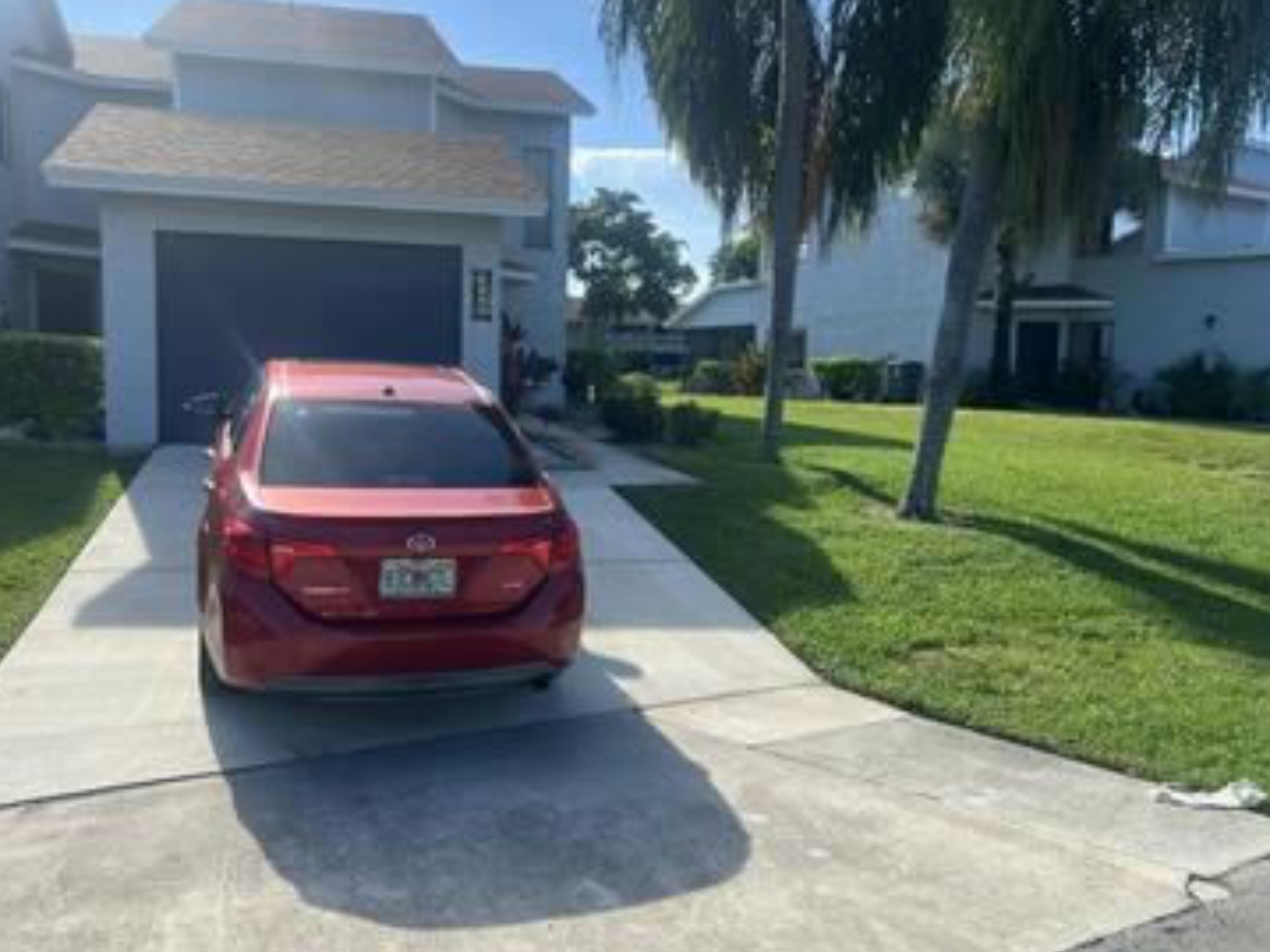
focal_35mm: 29
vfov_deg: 48.2
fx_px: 1064
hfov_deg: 61.6
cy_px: 464
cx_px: 577
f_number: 1.5
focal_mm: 5.7
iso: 50
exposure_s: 1/1751
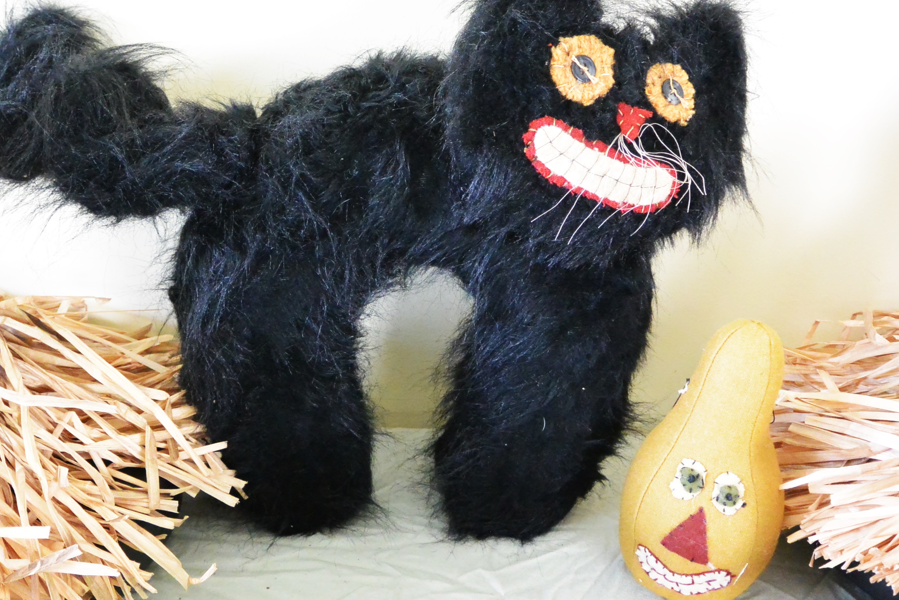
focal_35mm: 43
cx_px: 375
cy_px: 246
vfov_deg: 31.1
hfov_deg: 45.3
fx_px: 1074
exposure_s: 1/30
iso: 1800
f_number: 3.8
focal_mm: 11.8
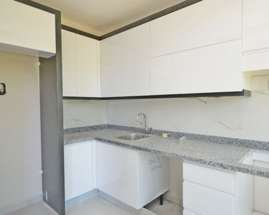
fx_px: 167
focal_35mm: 21
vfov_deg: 65.5
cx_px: 170
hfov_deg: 76.1
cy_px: 103
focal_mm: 10
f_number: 4
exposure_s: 1/60
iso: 280
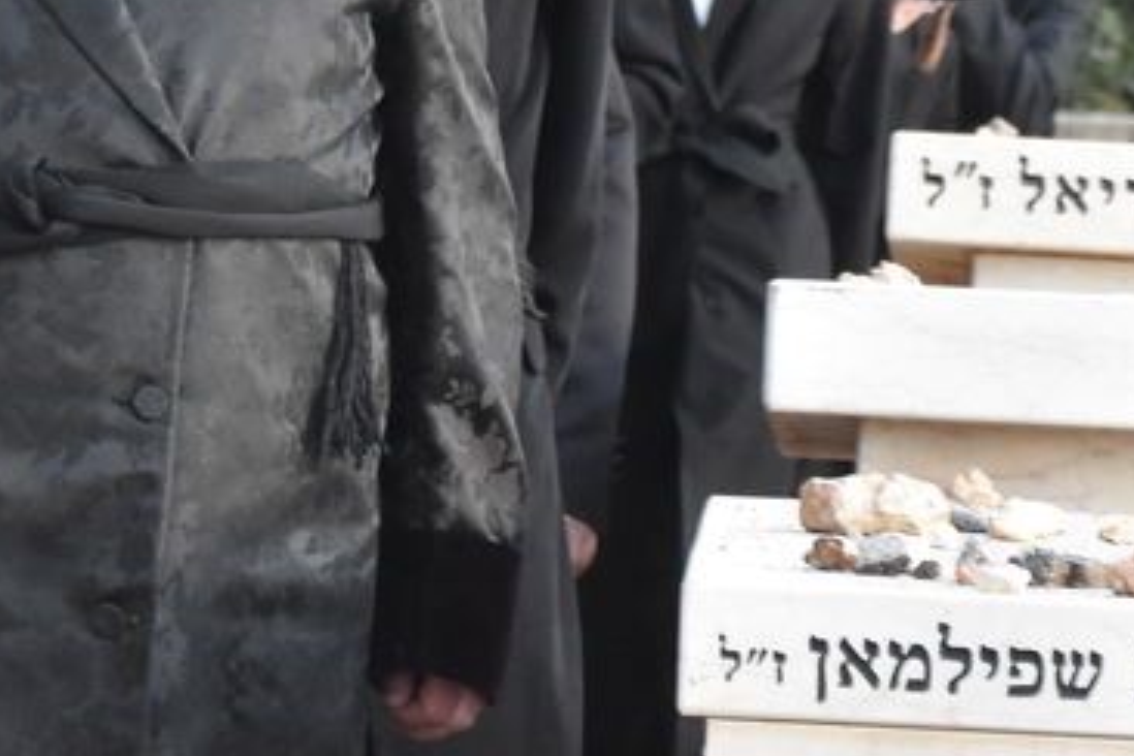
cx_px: 347
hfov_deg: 4.8
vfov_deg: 3.2
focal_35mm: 431
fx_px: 13573
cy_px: 119
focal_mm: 75
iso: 1600
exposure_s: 1/200
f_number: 9
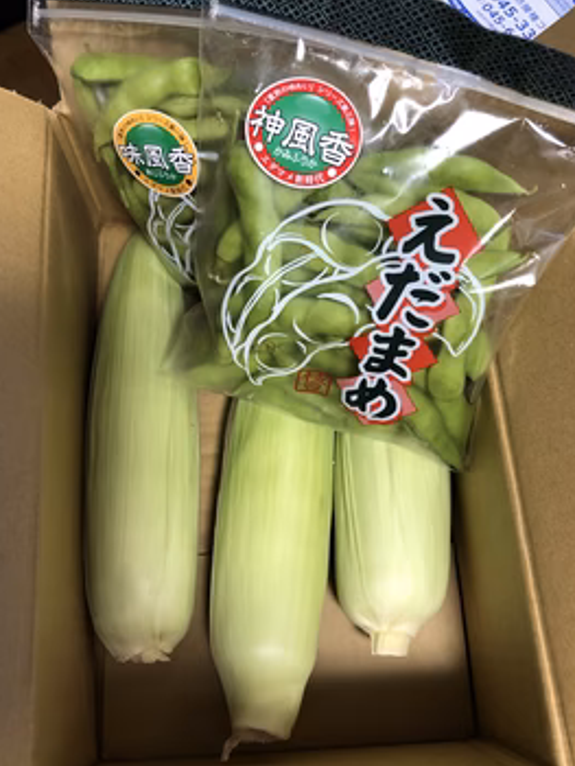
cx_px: 297
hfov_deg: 44.2
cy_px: 368
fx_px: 708
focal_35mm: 32
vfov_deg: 56.8
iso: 40
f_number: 1.8
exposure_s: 1/20
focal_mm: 4
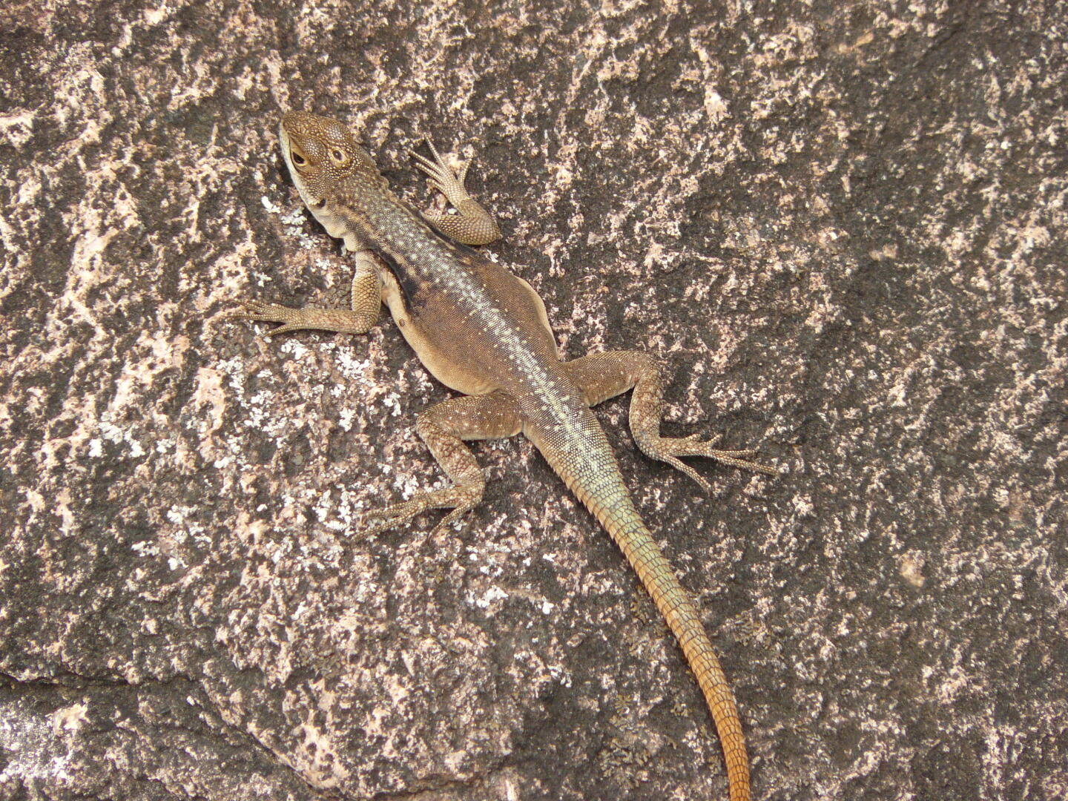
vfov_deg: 3.9
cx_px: 534
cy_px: 400
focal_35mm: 380
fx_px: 11724
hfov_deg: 5.2
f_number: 4
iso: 100
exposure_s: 1/200
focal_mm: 63.3
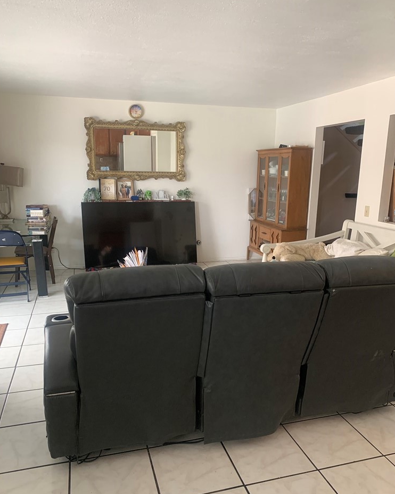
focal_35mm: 28
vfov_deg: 62.1
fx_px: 409
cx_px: 198
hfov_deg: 51.5
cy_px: 267
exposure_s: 1/60
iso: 160
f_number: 1.8
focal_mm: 4.25
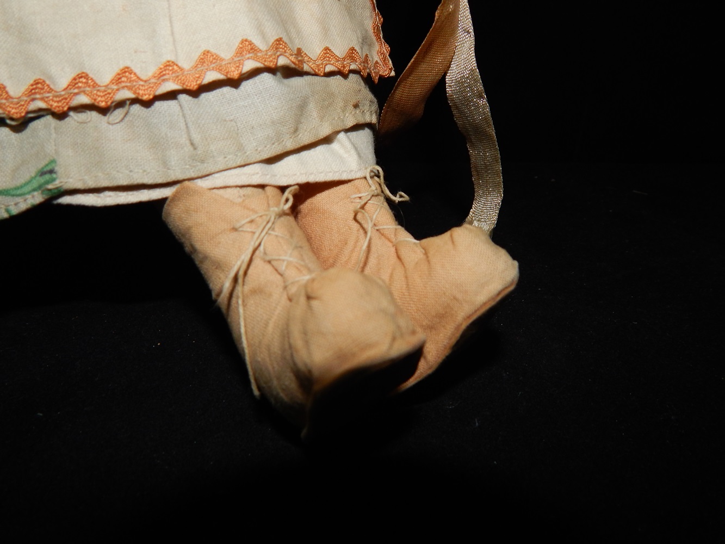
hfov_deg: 73.9
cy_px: 272
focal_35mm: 23
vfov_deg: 58.9
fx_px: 482
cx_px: 362
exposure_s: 1/30
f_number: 6
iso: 200
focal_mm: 4.1
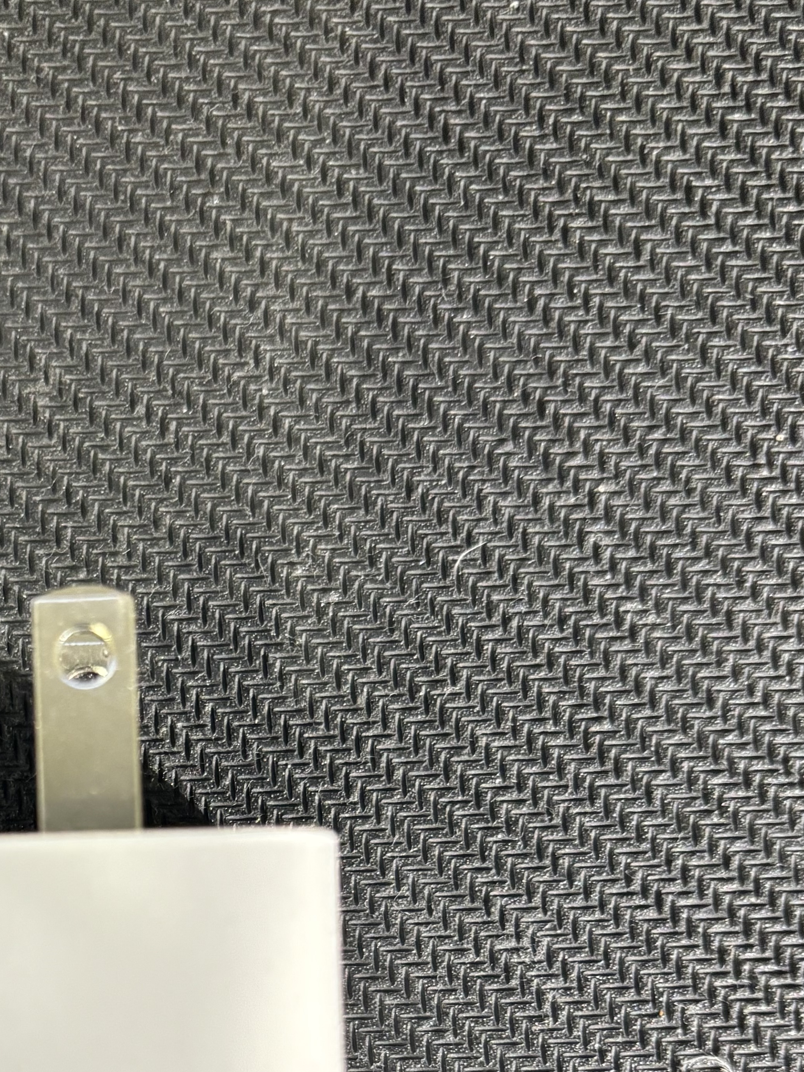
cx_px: 94
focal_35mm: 54
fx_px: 1672
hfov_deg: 26.2
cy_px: 962
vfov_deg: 33.7
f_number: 1.6
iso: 400
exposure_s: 1/60
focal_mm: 5.96
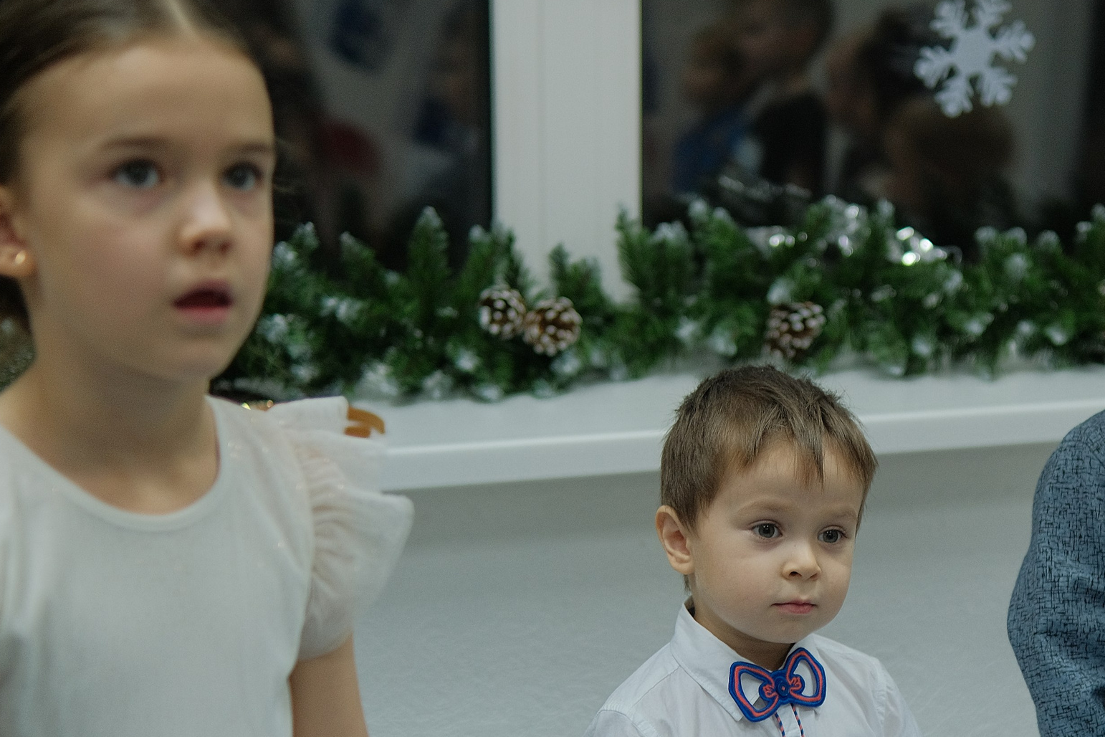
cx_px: 775
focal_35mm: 83
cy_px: 542
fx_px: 2547
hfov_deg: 24.3
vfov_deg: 16.4
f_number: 1.6
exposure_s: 1/125
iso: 500
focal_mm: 33
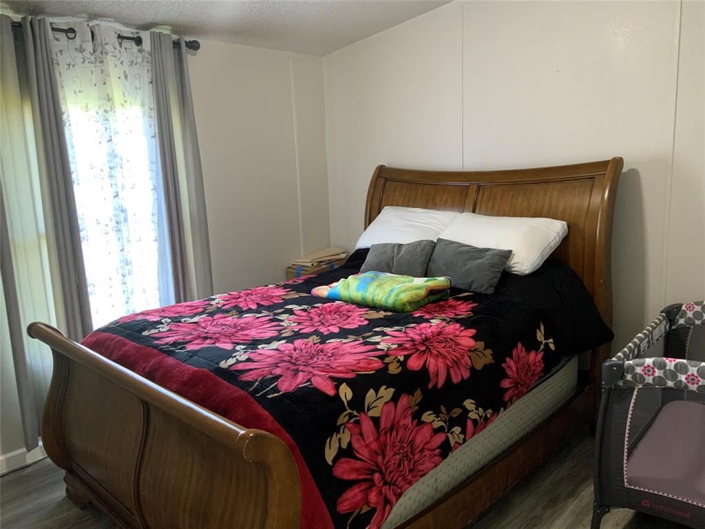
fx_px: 591
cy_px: 264
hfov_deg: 61.7
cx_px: 352
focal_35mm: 29
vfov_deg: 48.2
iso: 200
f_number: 1.8
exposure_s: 1/60
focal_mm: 3
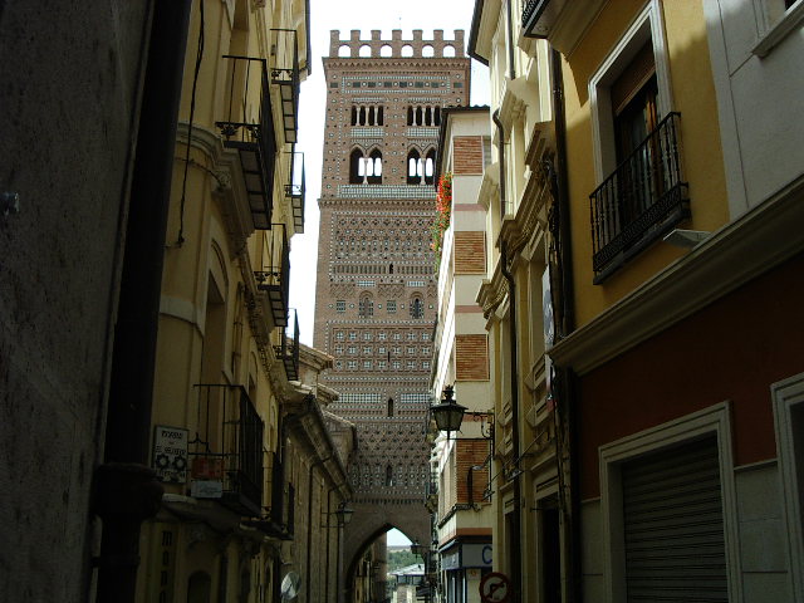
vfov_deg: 37.7
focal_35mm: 38
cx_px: 402
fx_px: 883
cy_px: 302
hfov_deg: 49.0
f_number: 4.8
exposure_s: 1/320
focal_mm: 5.8
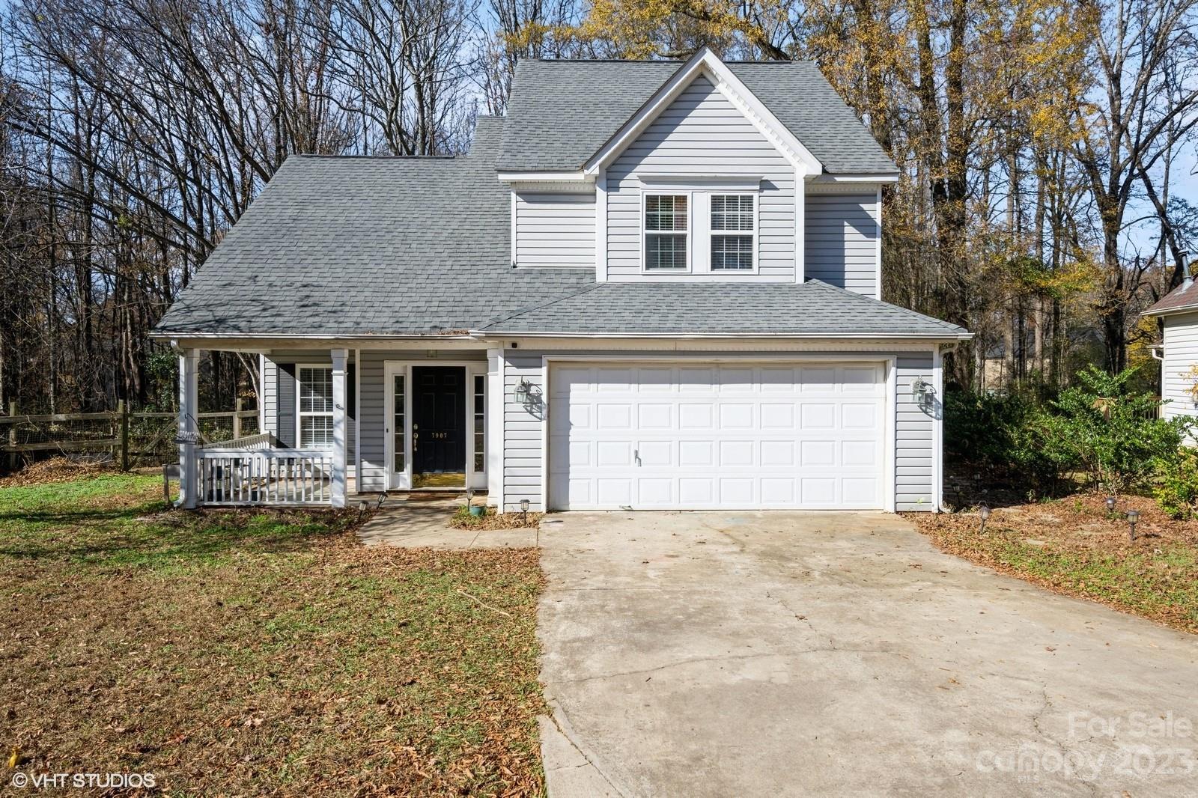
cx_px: 599
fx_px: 798
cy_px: 399
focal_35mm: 24
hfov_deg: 73.8
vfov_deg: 53.1
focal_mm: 24
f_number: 10
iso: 200
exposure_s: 1/200
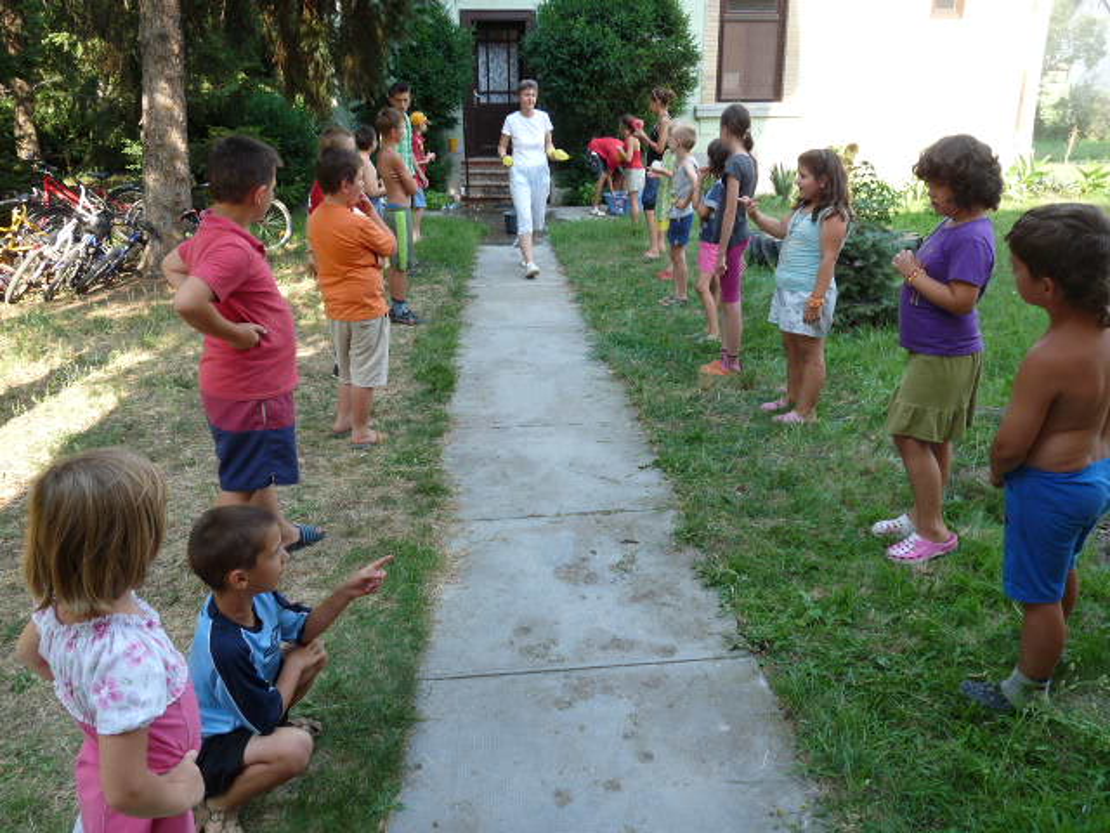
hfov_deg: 65.3
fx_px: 866
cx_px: 555
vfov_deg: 51.4
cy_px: 416
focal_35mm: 27
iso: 100
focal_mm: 4.8
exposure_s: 1/100
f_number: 3.6
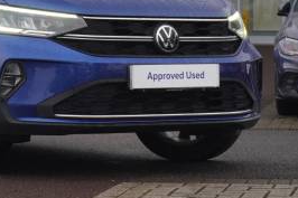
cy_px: -3
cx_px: 10
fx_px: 1284
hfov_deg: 13.1
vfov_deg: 8.8
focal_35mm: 155
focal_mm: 43
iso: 640
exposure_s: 1/160
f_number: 5.6
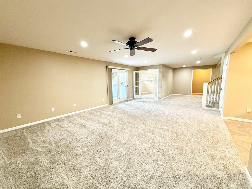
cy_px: 94
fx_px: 102
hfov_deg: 102.1
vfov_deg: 85.7
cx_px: 126
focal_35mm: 14
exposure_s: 1/60
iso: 250
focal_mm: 2.22
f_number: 2.2
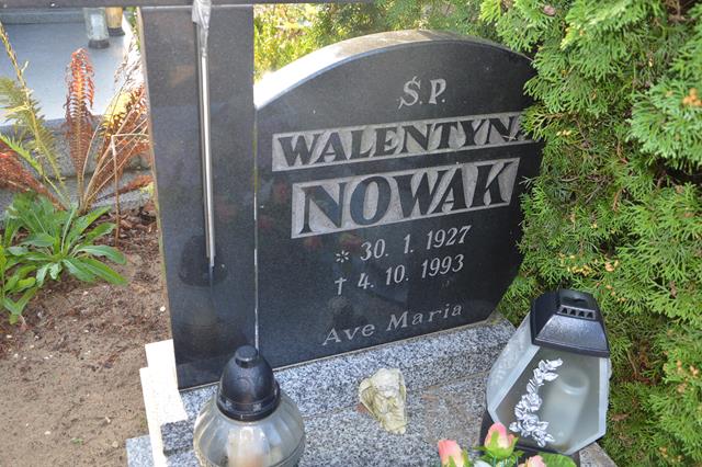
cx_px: 351
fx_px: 614
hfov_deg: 59.5
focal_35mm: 32
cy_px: 234
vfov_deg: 41.7
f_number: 4
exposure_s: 1/125
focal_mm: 21
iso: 200
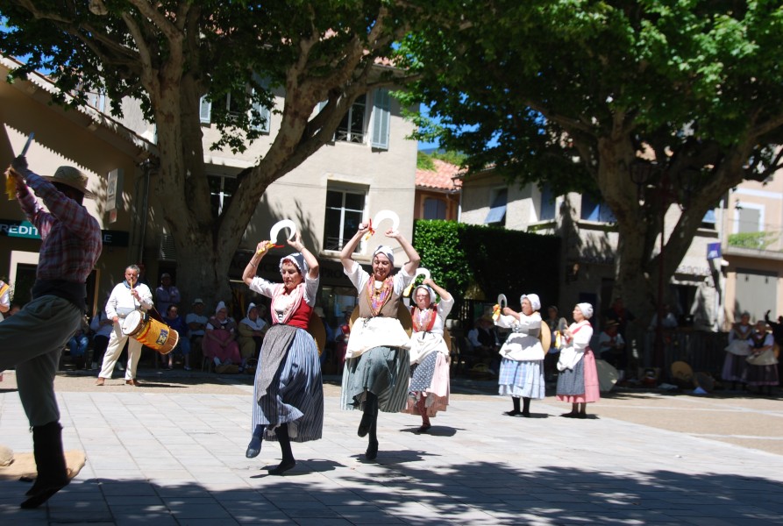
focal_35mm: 54
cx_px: 392
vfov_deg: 25.2
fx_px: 1177
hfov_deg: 36.8
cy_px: 263
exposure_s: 1/250
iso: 100
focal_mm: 36
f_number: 8
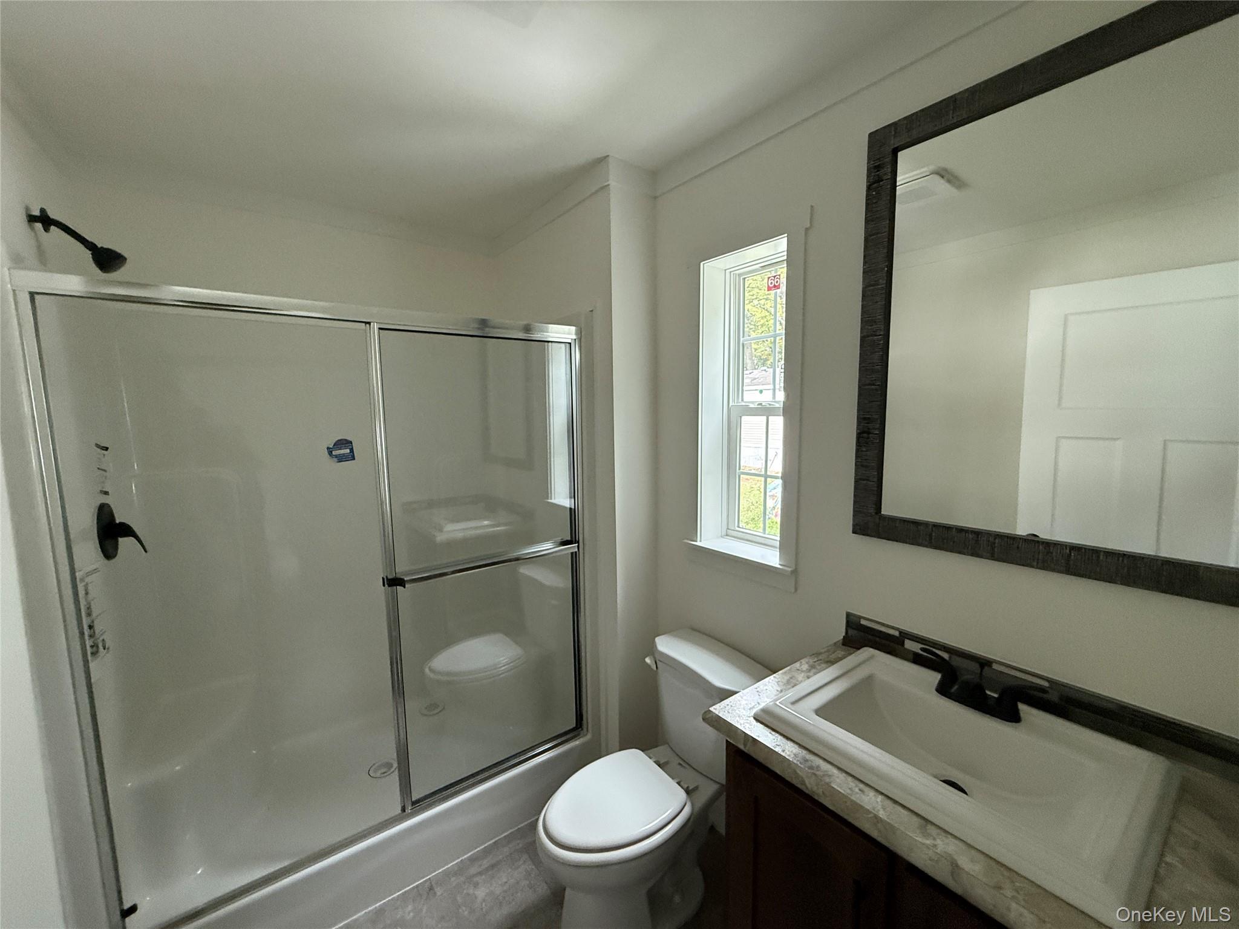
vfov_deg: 85.7
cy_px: 464
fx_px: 501
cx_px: 620
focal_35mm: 14
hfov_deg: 102.1
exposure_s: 1/98
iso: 320
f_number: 2.2
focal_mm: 2.22
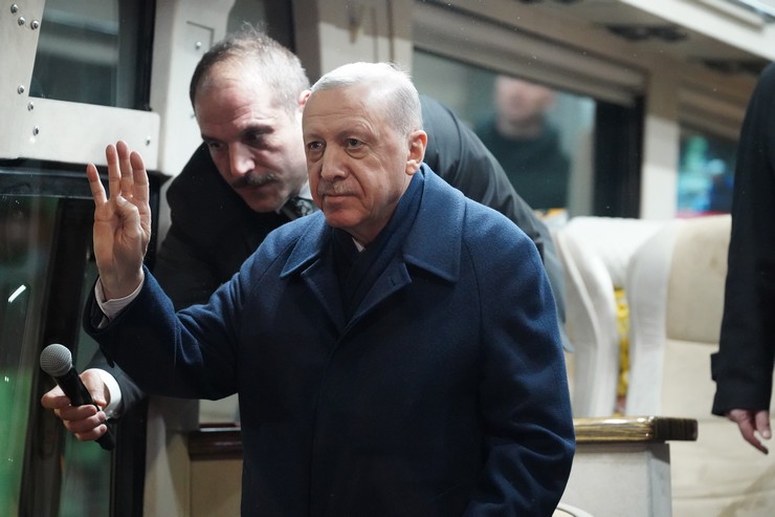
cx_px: 388
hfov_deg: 10.3
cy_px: 258
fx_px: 4304
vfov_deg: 6.9
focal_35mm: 200
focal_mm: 200
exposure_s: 1/200
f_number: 4
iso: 12800
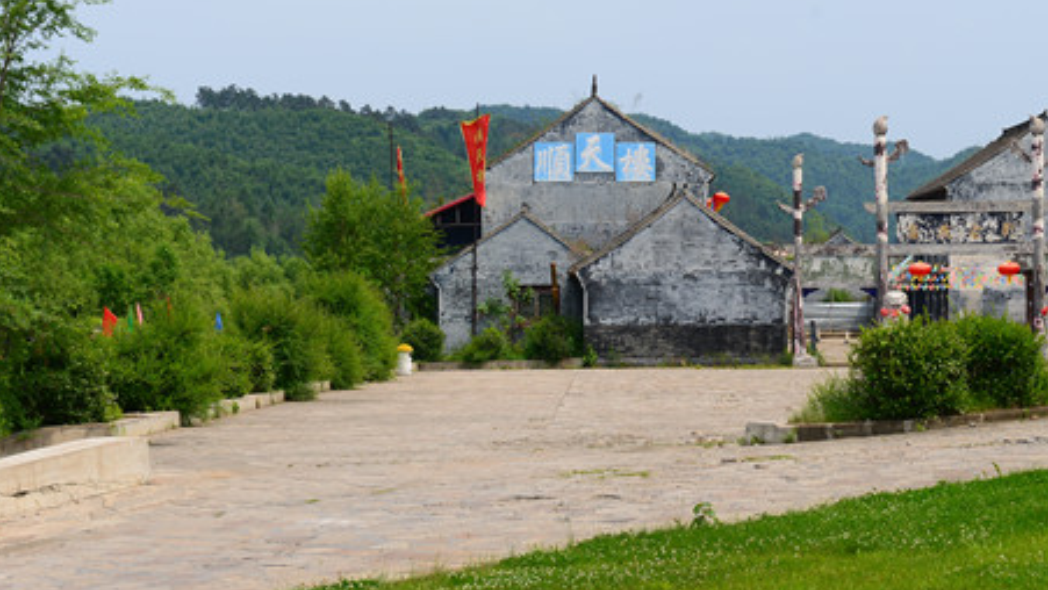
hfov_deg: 16.4
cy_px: 173
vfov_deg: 9.3
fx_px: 3614
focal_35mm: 130
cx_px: 806
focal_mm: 70
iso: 100
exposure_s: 1/250
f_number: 10
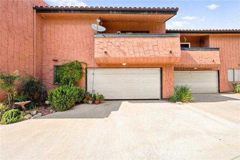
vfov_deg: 79.3
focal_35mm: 14
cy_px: 80
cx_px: 120
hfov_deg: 102.3
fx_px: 97
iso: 50
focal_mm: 14.5
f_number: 8
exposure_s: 1/125
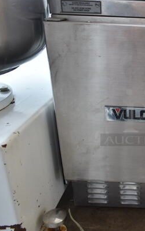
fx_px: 266
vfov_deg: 47.2
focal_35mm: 42
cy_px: 116
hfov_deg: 27.5
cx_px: 165
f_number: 3.5
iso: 200
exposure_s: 1/30
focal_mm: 18
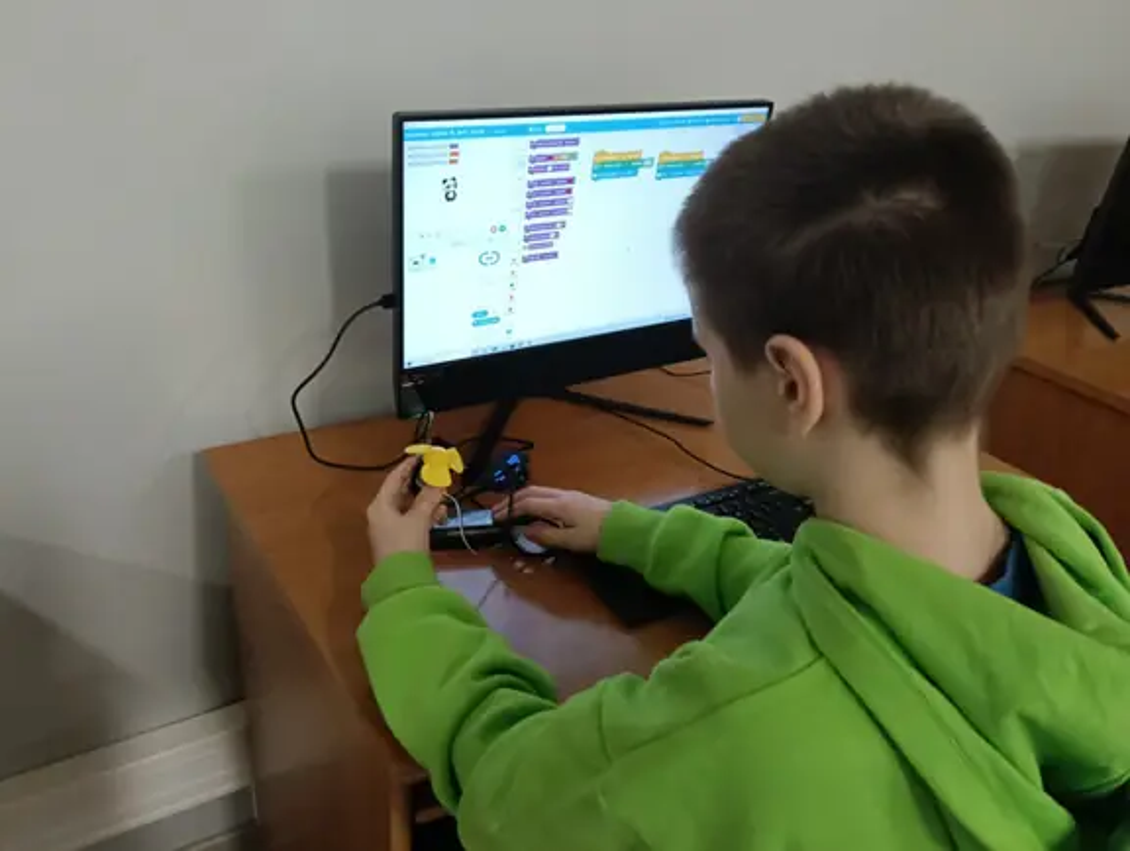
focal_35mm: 27
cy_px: 426
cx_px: 565
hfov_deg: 65.2
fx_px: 883
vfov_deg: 51.5
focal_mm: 3.98
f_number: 1.8
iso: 250
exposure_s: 1/33.3
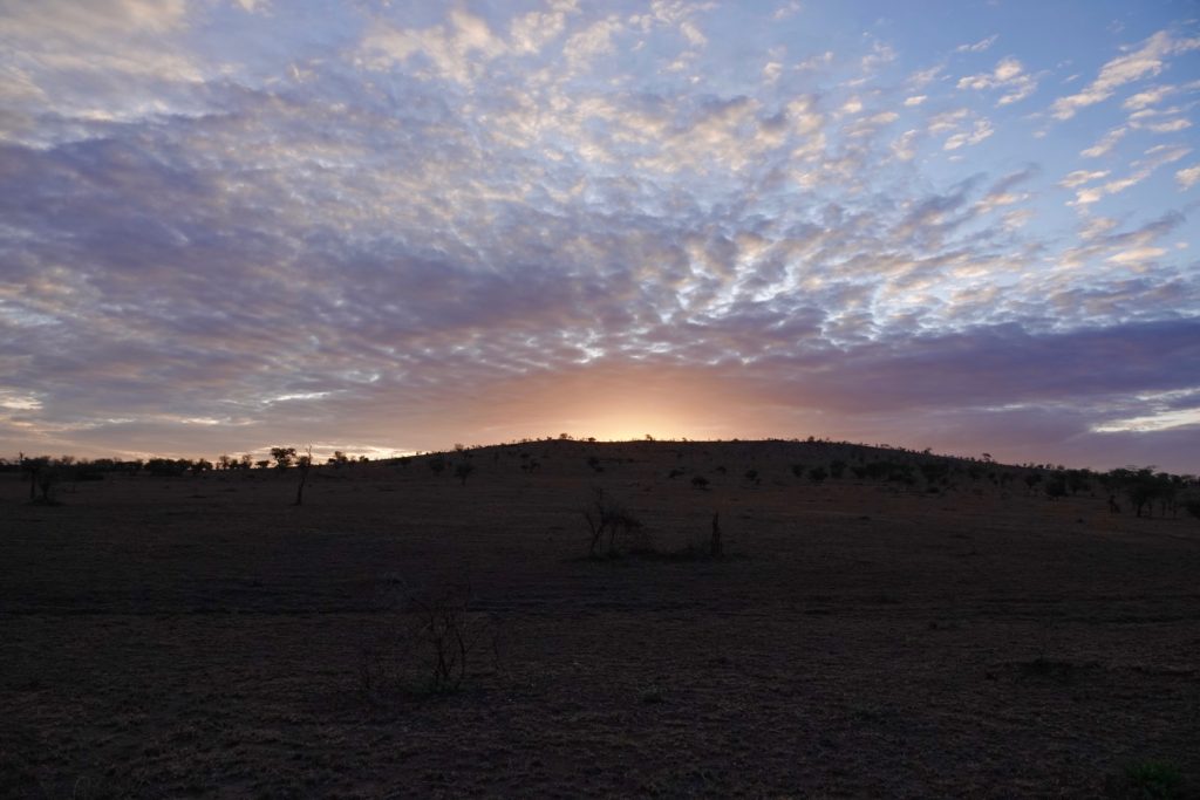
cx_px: 600
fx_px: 800
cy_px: 400
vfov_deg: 53.1
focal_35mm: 24
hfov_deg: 73.7
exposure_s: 1/250
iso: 100
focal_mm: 8.8
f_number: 4
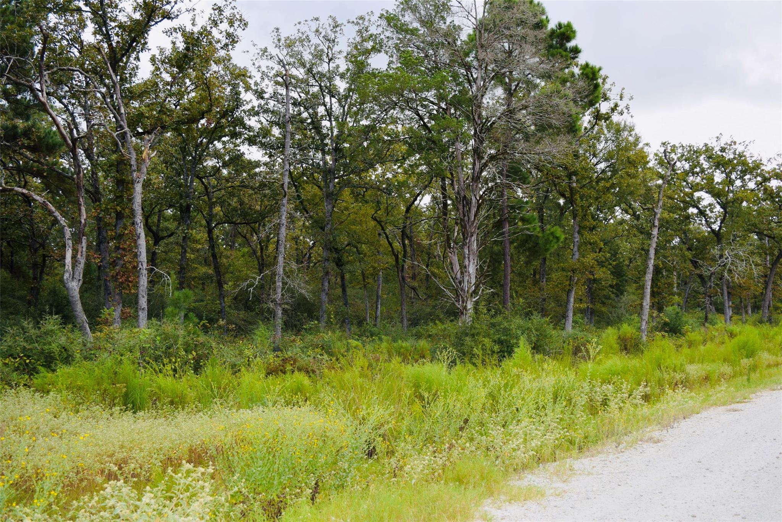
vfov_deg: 38.4
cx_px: 391
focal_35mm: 34
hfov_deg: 55.1
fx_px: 750
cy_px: 261
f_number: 5.6
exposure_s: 1/200
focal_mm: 23
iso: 100
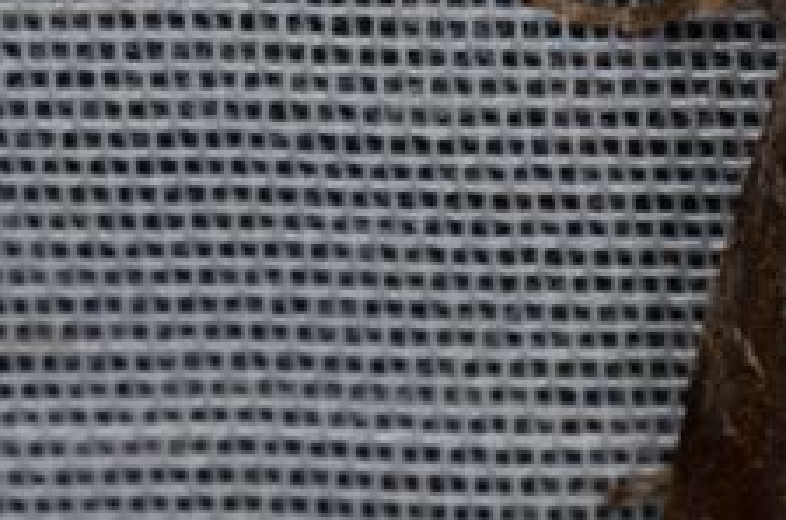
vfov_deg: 3.0
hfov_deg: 4.6
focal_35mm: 449
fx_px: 9777
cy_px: 321
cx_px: 985
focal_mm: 85
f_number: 25
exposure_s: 1/60
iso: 160
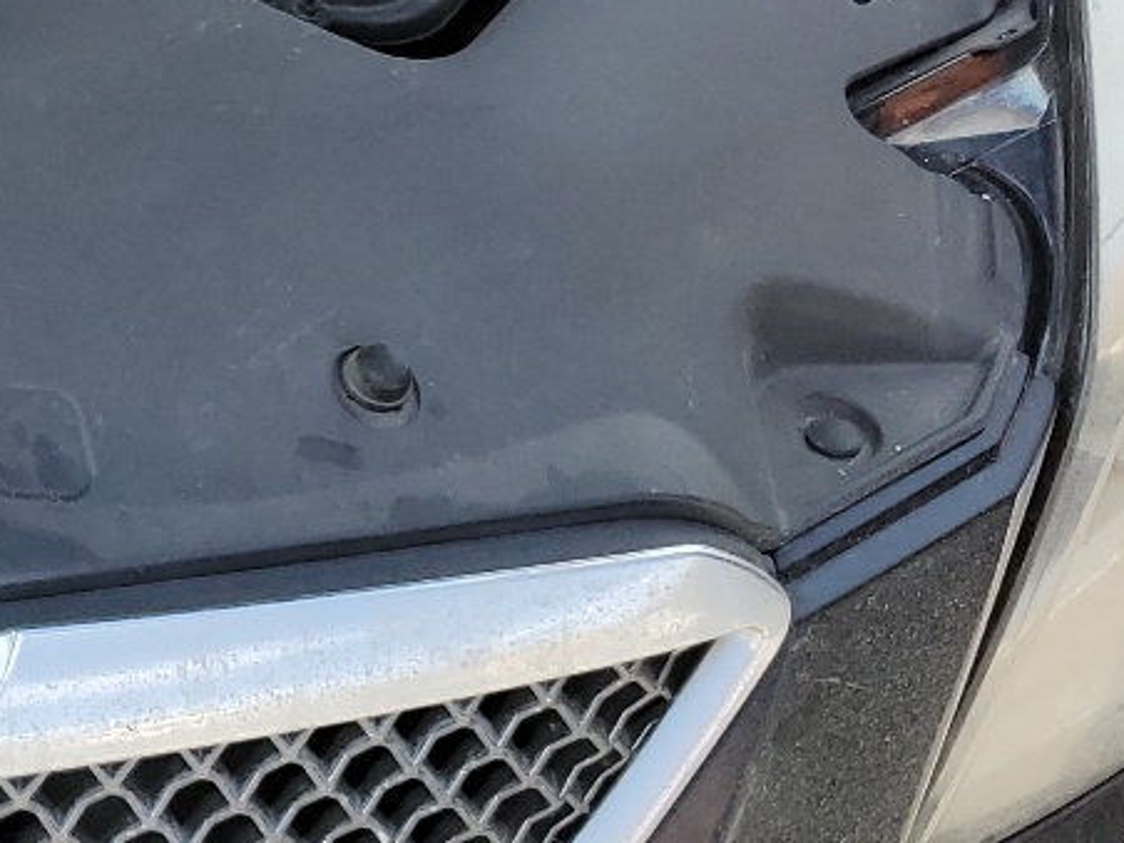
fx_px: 2987
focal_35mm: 92
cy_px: -311
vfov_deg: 15.2
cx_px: -654
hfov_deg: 18.4
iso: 50
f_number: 1.5
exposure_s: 1/1111
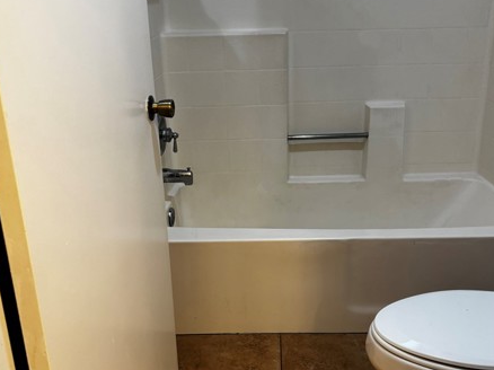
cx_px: 263
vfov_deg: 37.7
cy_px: 191
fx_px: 542
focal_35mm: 38
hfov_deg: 49.0
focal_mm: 5.96
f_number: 1.6
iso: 100
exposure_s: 1/120
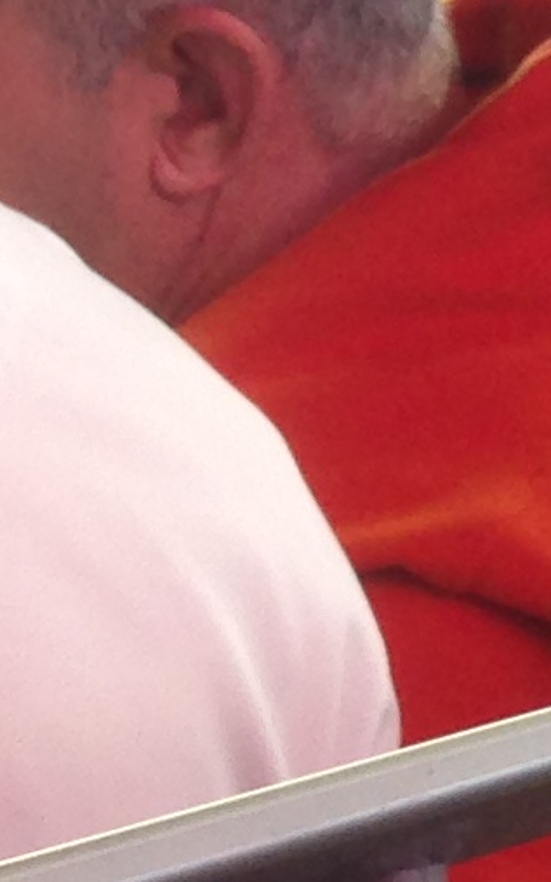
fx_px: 5404
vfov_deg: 9.1
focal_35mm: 225
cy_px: -412
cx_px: 2698
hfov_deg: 4.9
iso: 50
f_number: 2.4
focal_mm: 4.13
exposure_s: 1/20
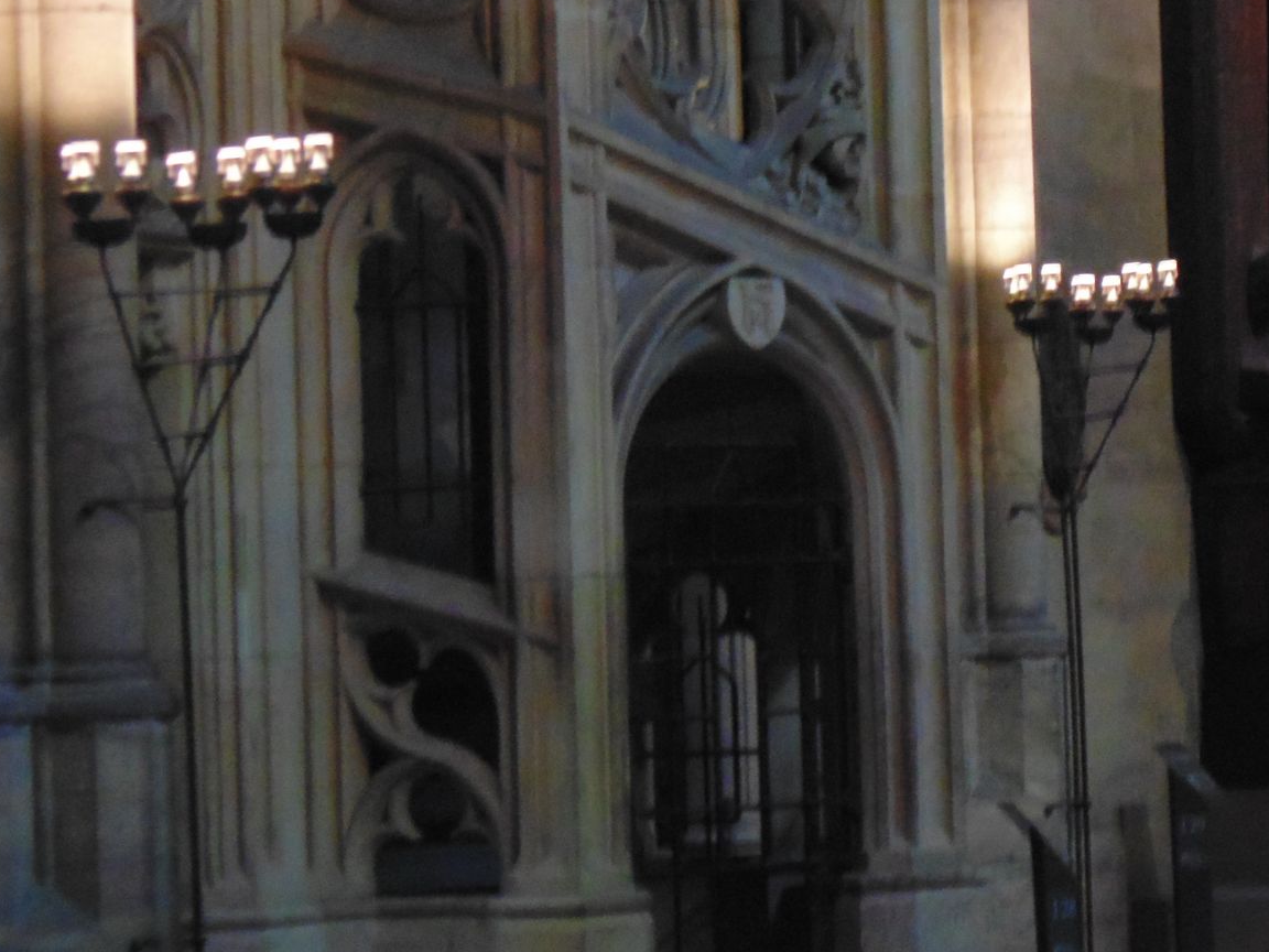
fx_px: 5939
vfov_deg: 9.2
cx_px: 1103
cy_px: 264
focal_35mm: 162
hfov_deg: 12.1
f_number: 4.2
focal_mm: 14.6
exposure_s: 1/8
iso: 400
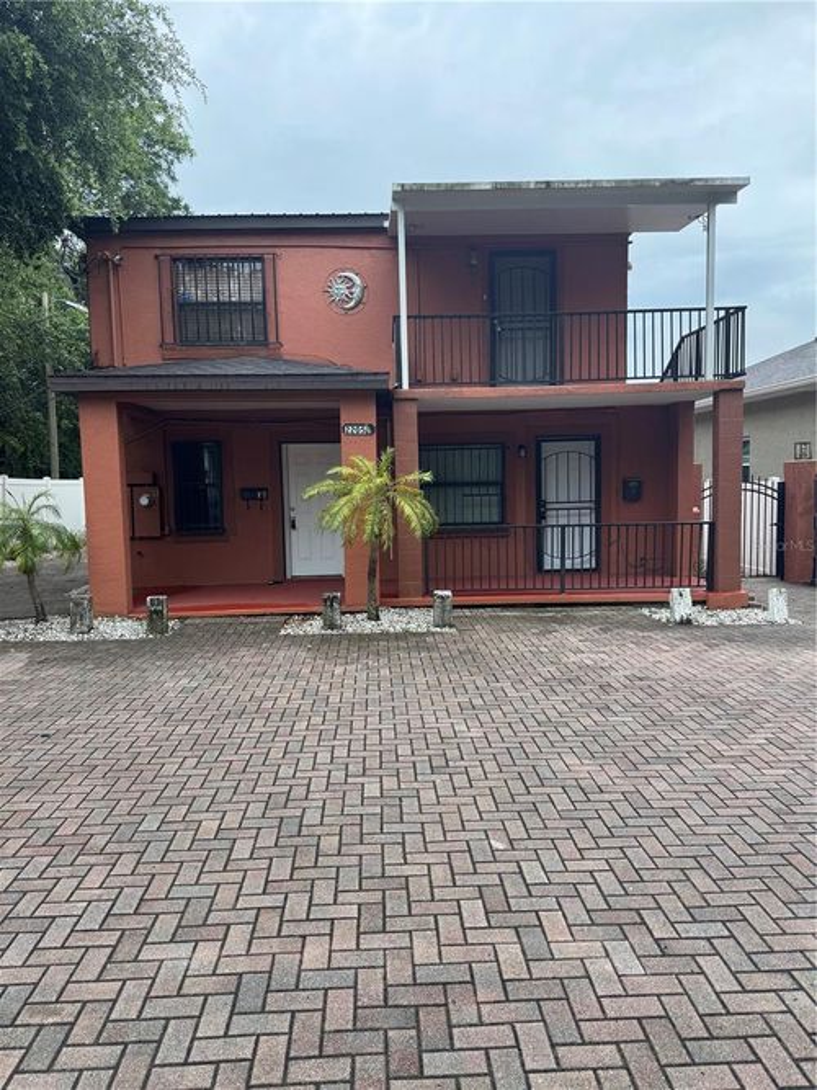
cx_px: 408
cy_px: 545
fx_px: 755
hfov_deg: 56.8
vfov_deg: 71.6
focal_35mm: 24
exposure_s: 1/952
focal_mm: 6.76
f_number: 1.78
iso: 80
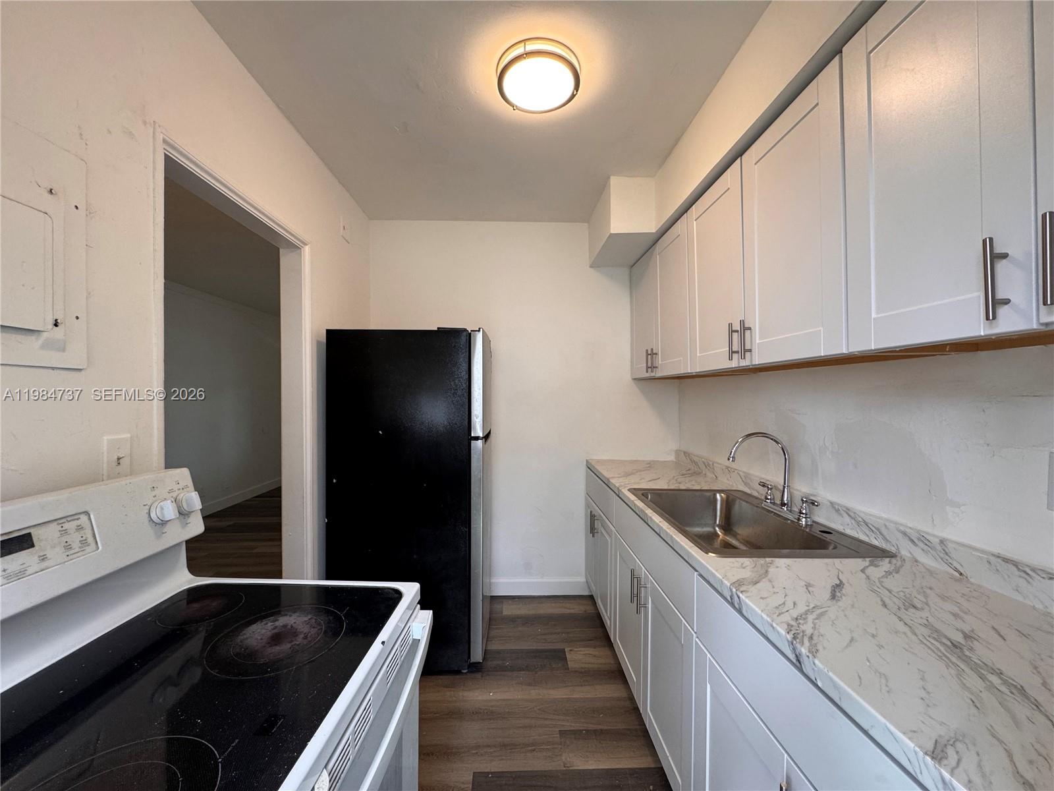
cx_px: 527
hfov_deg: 102.1
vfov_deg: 85.7
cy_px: 396
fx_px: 426
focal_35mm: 14
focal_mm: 2.22
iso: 160
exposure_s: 1/120
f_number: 2.2
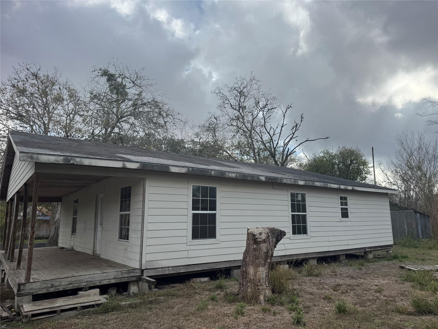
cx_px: 219
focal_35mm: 24
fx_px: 304
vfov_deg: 56.8
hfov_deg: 71.6
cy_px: 164
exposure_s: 1/5348
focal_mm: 6.76
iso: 80
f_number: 1.78
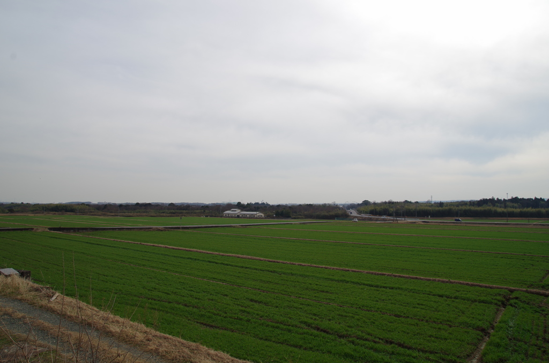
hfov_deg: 71.6
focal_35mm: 25
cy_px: 182
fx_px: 380
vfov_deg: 51.1
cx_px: 274
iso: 100
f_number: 5.6
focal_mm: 17.01
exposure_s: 1/400
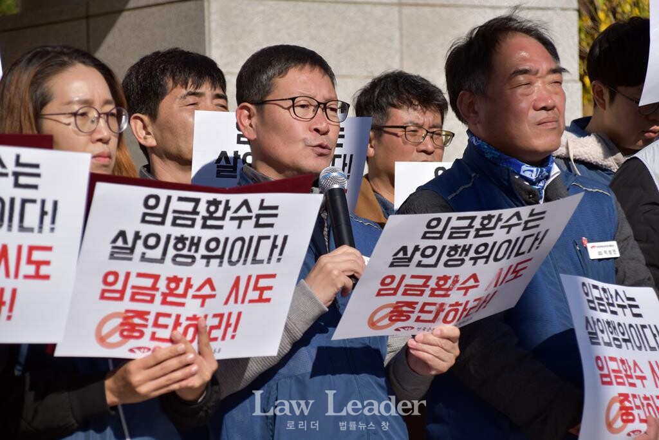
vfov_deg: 8.2
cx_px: 330
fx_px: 3076
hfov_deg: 12.2
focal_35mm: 168
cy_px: 220
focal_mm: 112
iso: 100
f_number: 6.3
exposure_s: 1/800
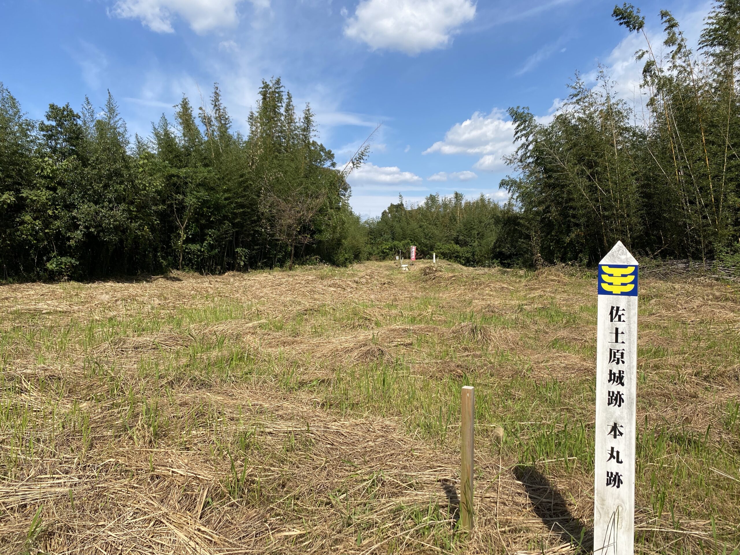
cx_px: 370
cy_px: 278
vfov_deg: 53.1
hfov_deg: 67.3
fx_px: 556
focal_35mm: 26
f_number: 1.8
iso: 32
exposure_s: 1/3401
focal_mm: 4.25
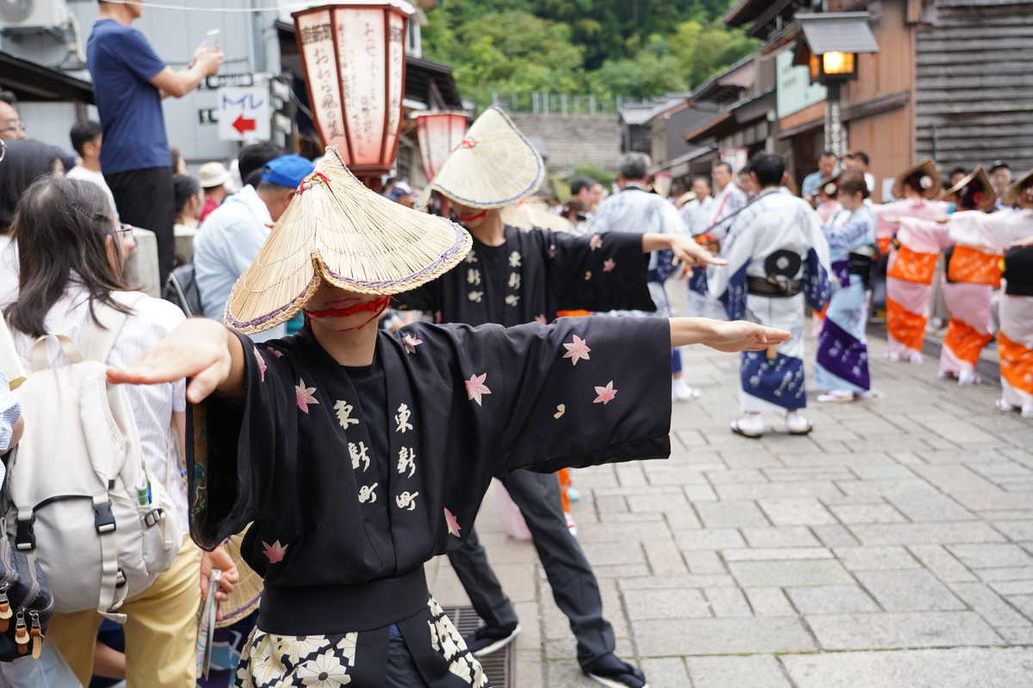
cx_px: 516
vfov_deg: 35.1
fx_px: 1090
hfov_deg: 50.7
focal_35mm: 38
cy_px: 344
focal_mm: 38
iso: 320
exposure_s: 1/250
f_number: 4
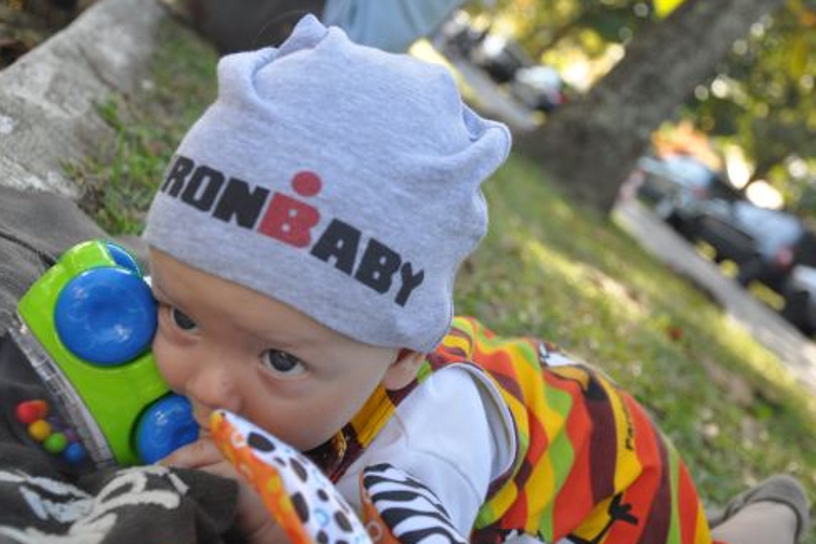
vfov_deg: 23.4
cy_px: 273
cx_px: 407
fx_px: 1314
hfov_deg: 34.5
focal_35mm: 58
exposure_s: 1/125
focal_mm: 38
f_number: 5.6
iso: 320
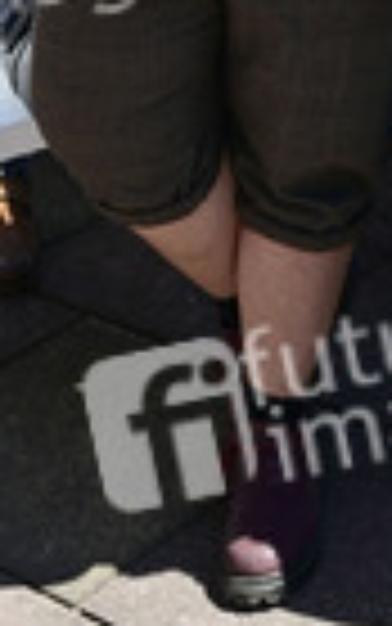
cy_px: -270
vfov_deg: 19.9
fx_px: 1579
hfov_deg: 13.8
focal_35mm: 92
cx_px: 446
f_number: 7.1
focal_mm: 31.5
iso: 100
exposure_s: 1/200
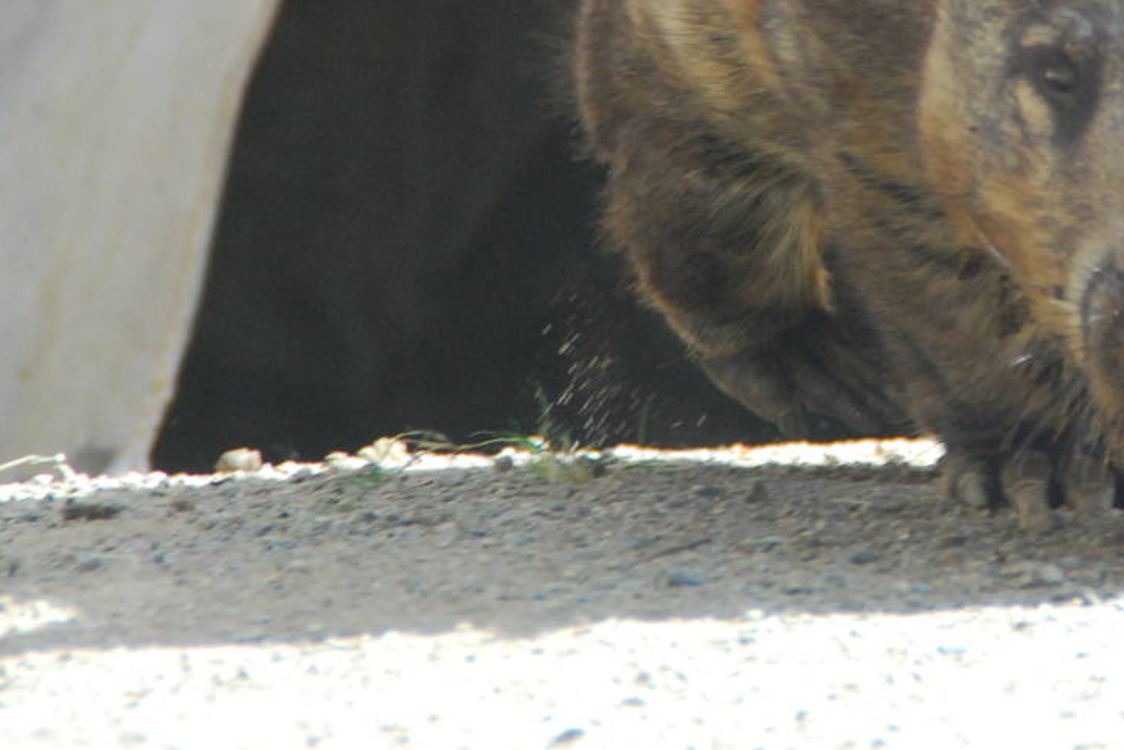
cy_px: -7
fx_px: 20734
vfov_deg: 2.1
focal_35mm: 664
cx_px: 986
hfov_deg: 3.1
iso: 800
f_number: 6.3
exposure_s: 1/320
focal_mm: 200
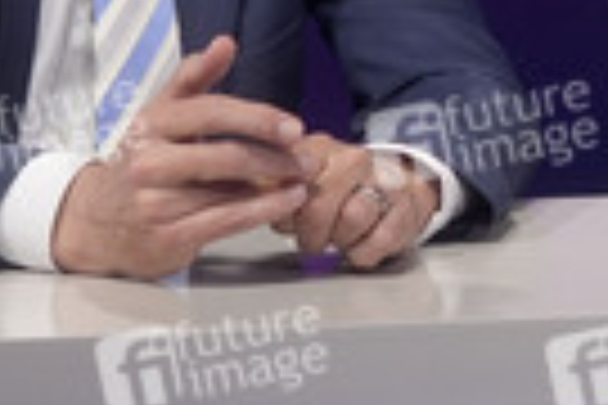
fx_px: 2533
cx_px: 543
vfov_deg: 8.9
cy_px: -202
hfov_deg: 13.6
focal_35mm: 150
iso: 640
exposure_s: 1/160
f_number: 2.2
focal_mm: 30
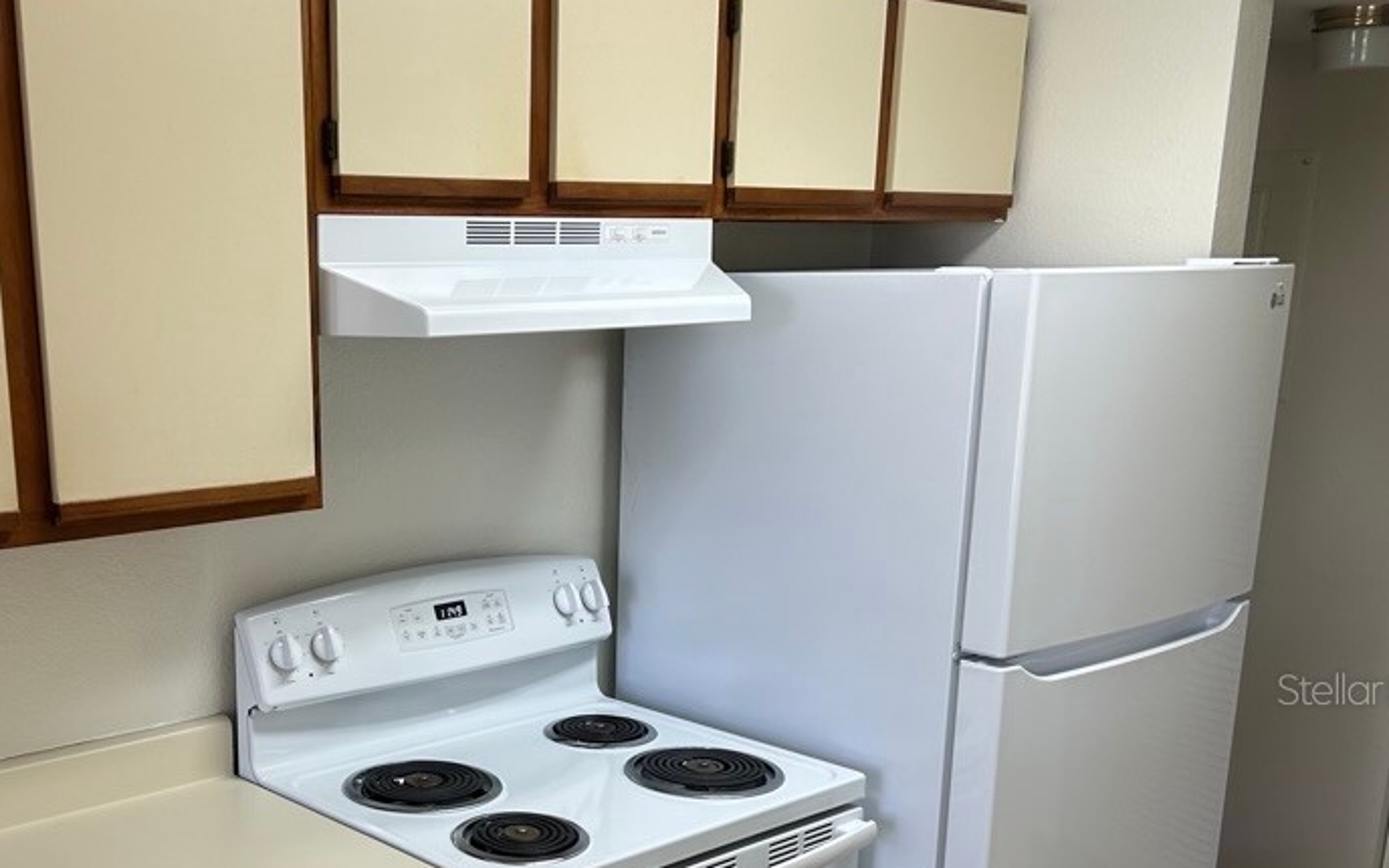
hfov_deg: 47.2
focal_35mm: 41
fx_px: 1552
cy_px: 688
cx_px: 434
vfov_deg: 30.5
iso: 80
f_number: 1.5
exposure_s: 1/120
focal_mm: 5.7
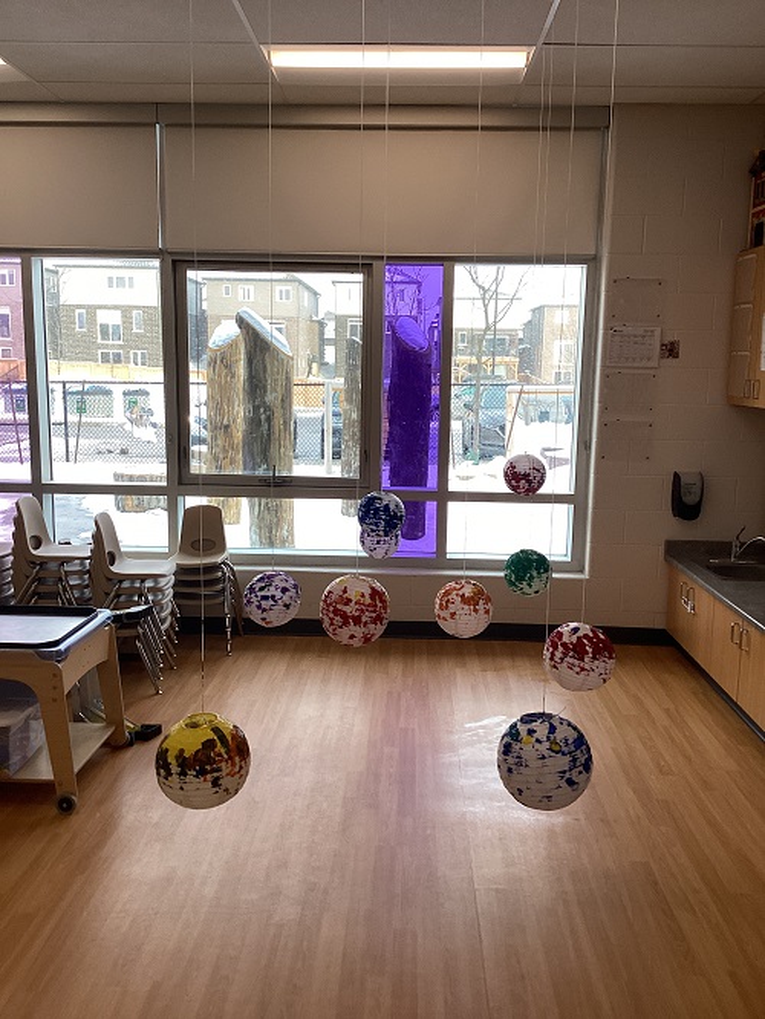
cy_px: 510
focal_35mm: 31
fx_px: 913
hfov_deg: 45.5
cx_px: 382
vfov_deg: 58.3
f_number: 2.4
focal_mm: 3.3
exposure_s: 1/60
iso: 50
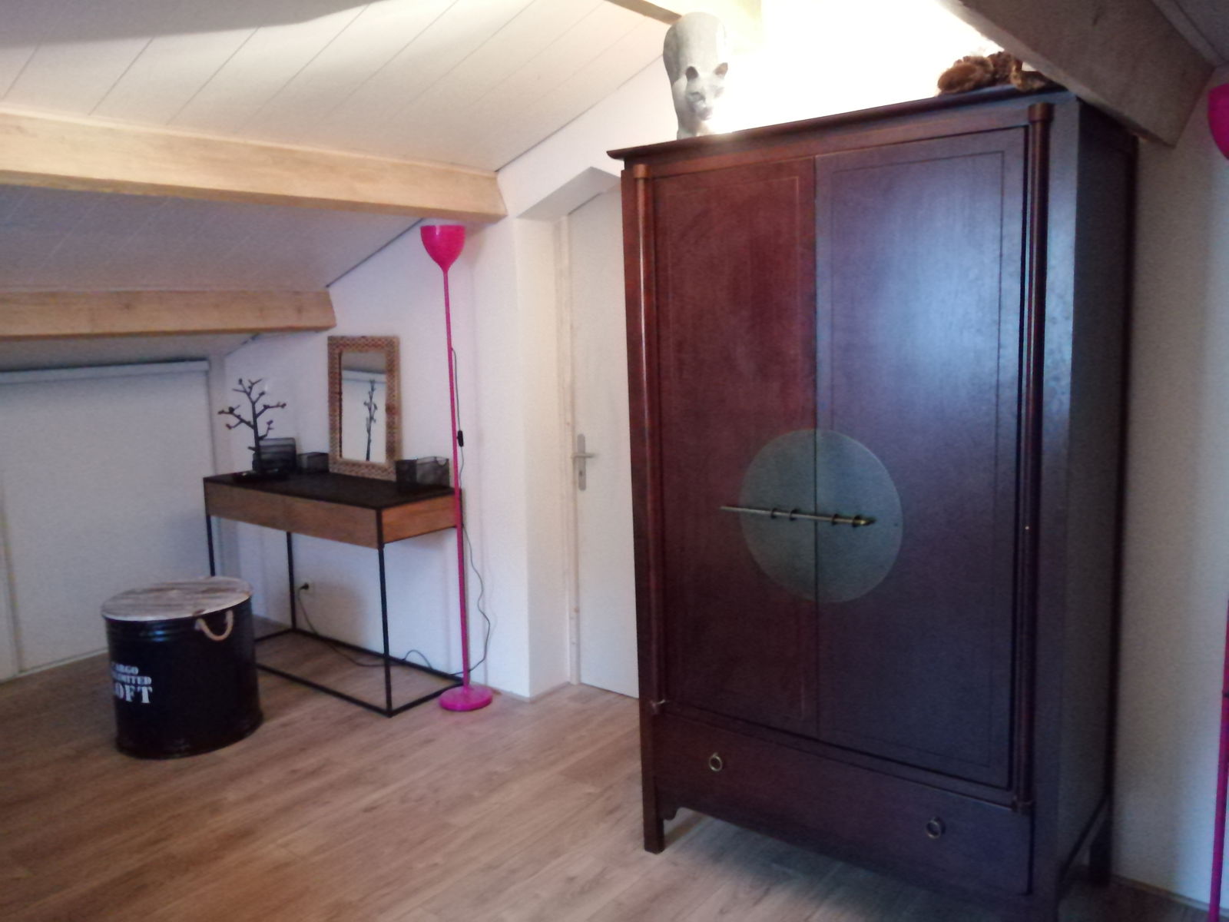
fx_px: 923
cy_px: 461
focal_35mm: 26
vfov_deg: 53.1
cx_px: 614
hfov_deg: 67.3
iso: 2000
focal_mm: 3.64
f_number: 1.8
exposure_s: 1/12.5
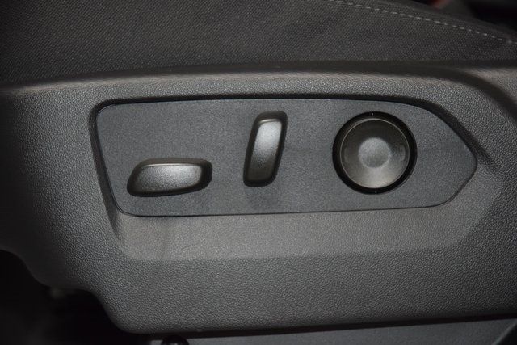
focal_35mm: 105
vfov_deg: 13.0
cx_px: 258
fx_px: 1508
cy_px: 172
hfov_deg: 19.5
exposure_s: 1/60
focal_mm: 70
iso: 1800
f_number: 4.5
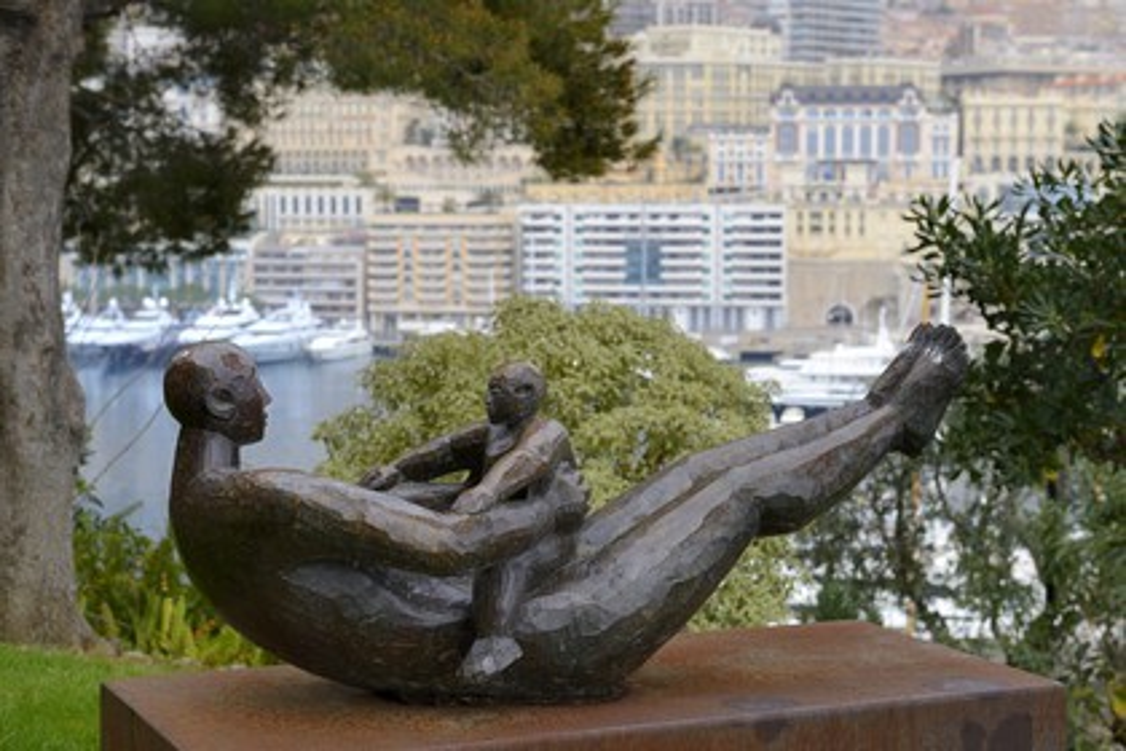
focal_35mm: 70
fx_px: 2189
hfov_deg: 28.8
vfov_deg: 19.5
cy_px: 376
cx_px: 563
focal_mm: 70
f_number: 9
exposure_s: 1/400
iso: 400
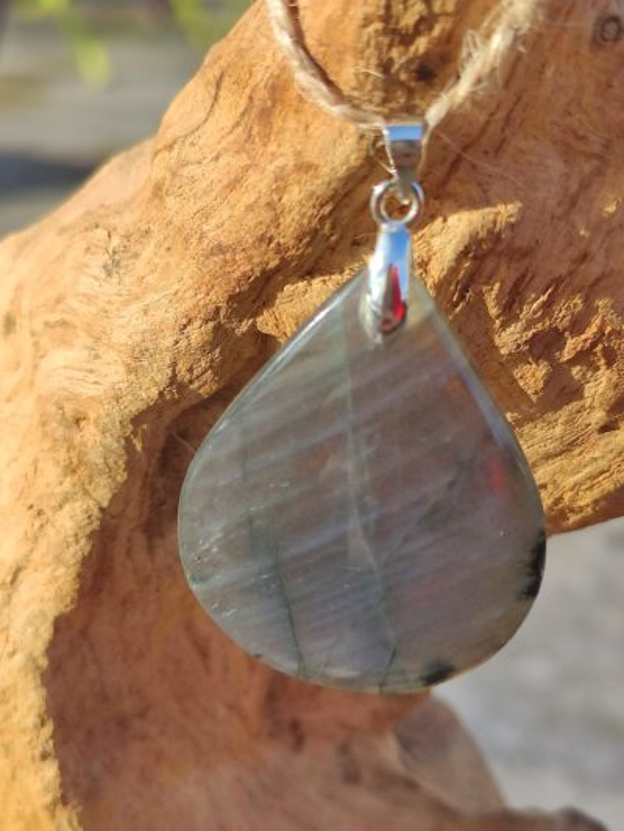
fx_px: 625
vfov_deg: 67.3
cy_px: 416
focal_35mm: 26
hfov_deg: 53.1
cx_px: 312
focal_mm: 4.77
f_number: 1.75
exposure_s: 1/936
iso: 112
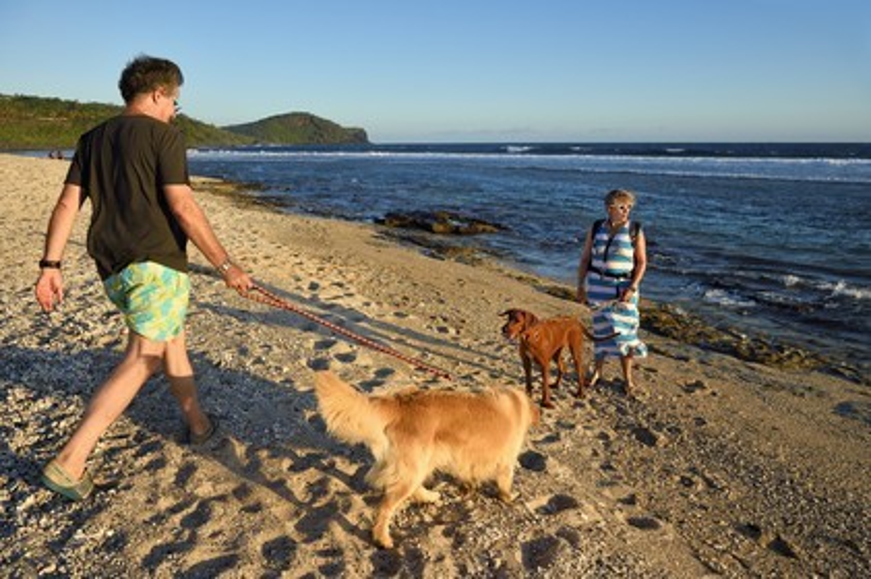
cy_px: 290
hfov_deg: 63.7
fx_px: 701
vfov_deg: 44.9
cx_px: 436
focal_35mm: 29
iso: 200
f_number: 8
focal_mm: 29
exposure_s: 1/400
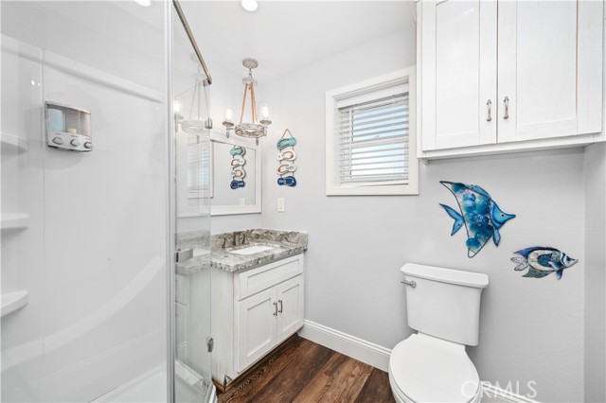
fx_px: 236
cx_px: 303
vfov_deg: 81.1
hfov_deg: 104.3
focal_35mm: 14
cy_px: 202
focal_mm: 14
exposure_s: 1/200
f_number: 16
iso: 1100
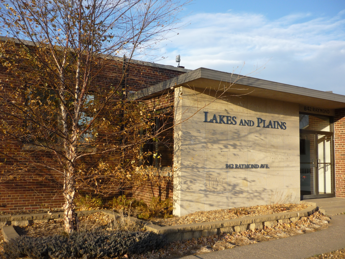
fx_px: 329
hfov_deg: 55.4
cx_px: 172
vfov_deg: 42.9
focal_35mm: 33
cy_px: 130
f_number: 2.8
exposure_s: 1/500
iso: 100
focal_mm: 5.5
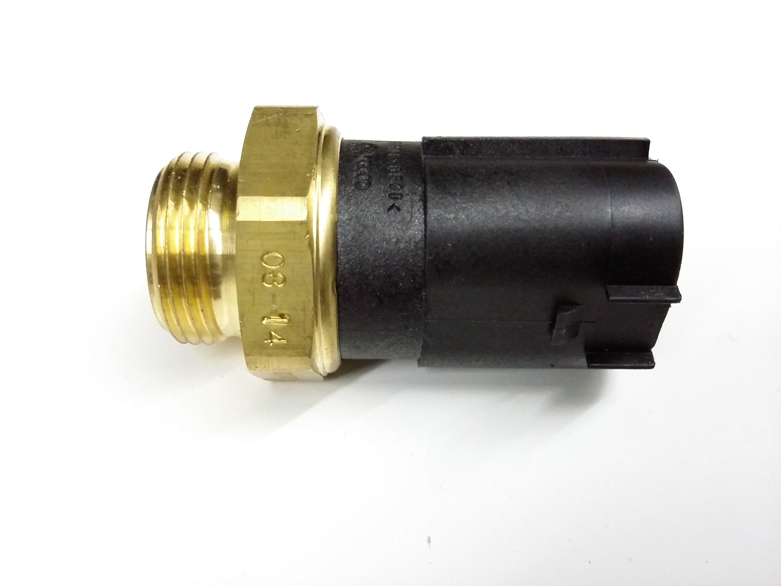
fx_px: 722
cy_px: 293
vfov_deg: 44.2
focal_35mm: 32
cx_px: 390
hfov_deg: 56.8
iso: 320
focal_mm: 3.4
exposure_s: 1/15
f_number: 2.4
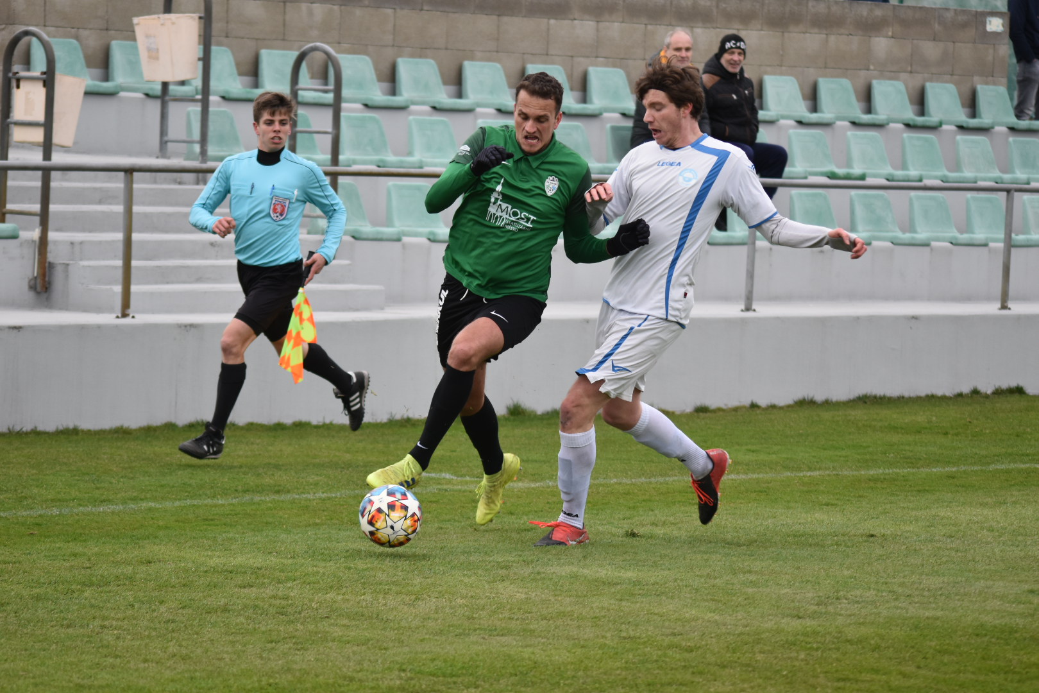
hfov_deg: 9.1
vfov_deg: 6.1
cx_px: 520
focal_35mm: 225
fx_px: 6493
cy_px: 346
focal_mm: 150
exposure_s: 1/1000
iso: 400
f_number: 4.5
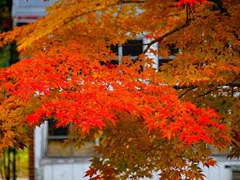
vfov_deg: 6.7
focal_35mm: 222
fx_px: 1539
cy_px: 92
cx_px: 99
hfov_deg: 8.9
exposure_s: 1/200
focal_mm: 194
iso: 320
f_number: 6.3
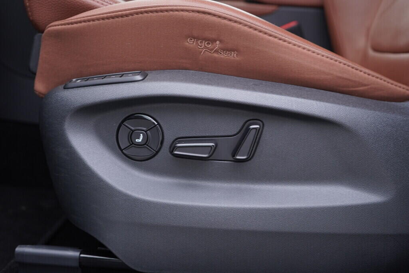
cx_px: 204
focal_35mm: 36
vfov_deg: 36.9
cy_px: 136
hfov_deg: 53.1
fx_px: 409
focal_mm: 24
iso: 200
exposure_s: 1/40
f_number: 2.8
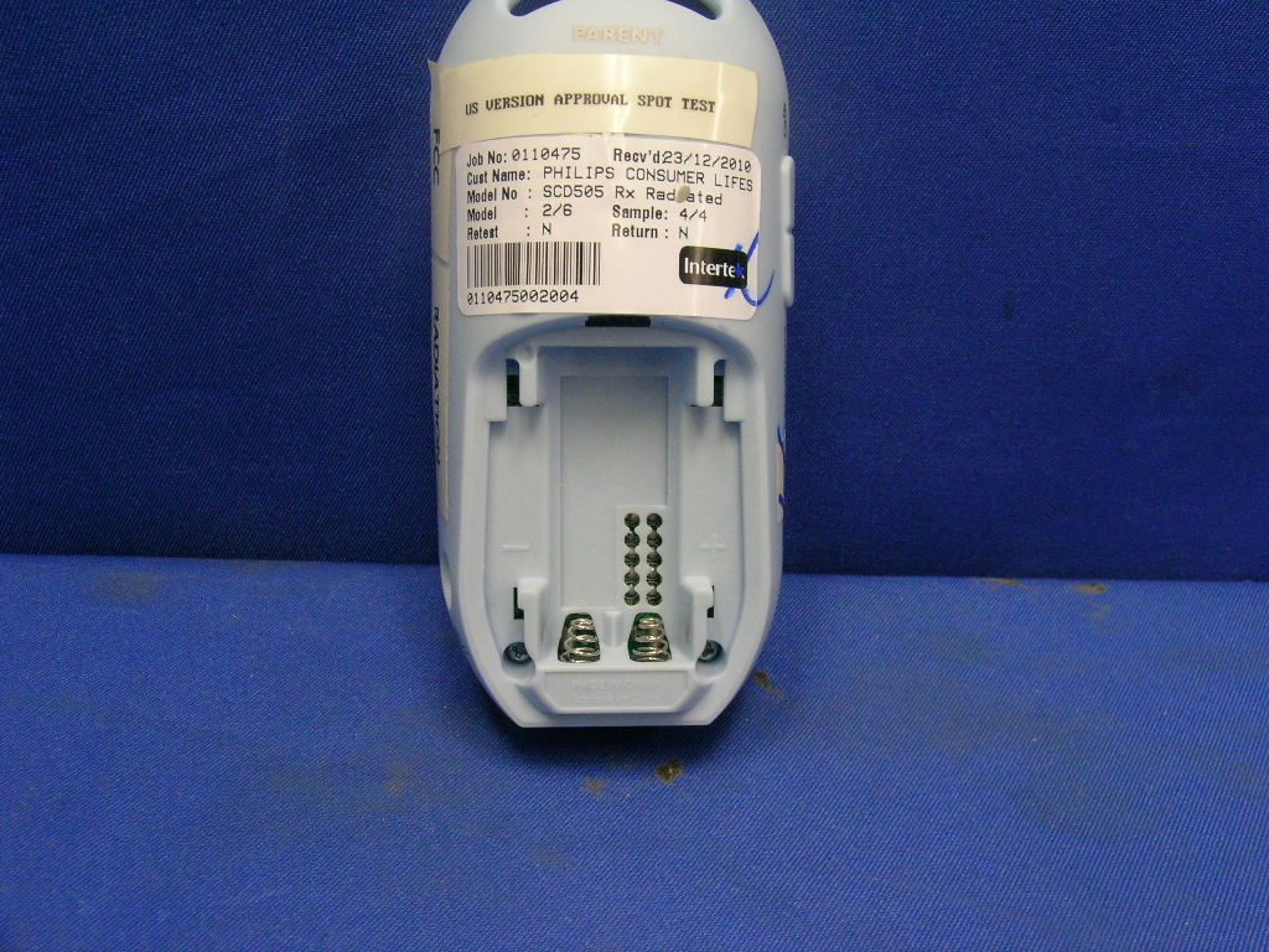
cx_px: 634
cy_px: 476
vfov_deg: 49.7
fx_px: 1026
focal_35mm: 28
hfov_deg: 63.4
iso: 200
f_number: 6.3
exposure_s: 1/15
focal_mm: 5.8
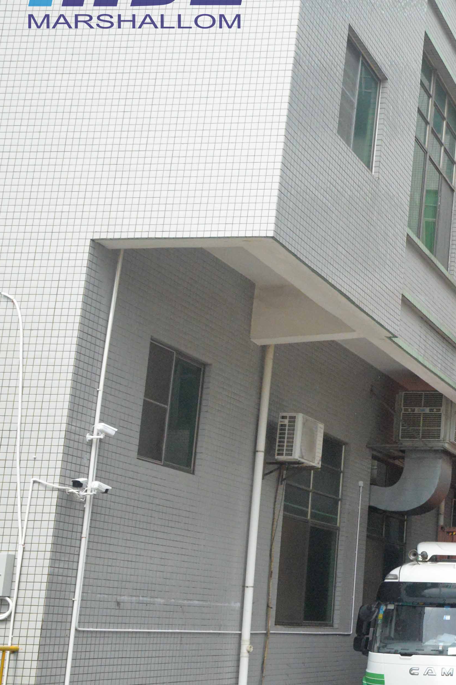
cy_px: 410
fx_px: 1102
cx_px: 794
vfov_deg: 34.4
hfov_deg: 18.7
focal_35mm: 58
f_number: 7.1
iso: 5000
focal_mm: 24
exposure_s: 1/4000
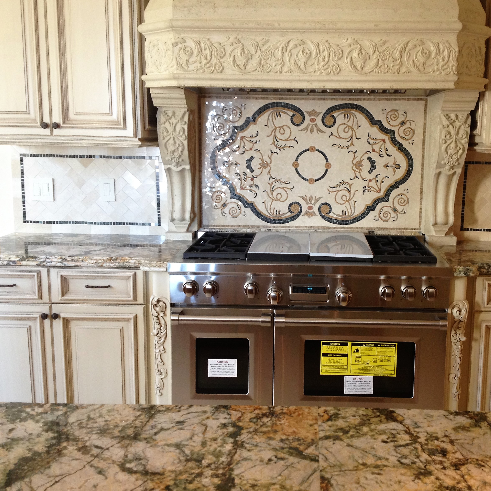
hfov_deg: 39.8
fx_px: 674
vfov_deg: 40.0
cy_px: 248
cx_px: 303
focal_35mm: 42
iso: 100
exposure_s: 1/20
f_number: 2.4
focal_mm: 4.28
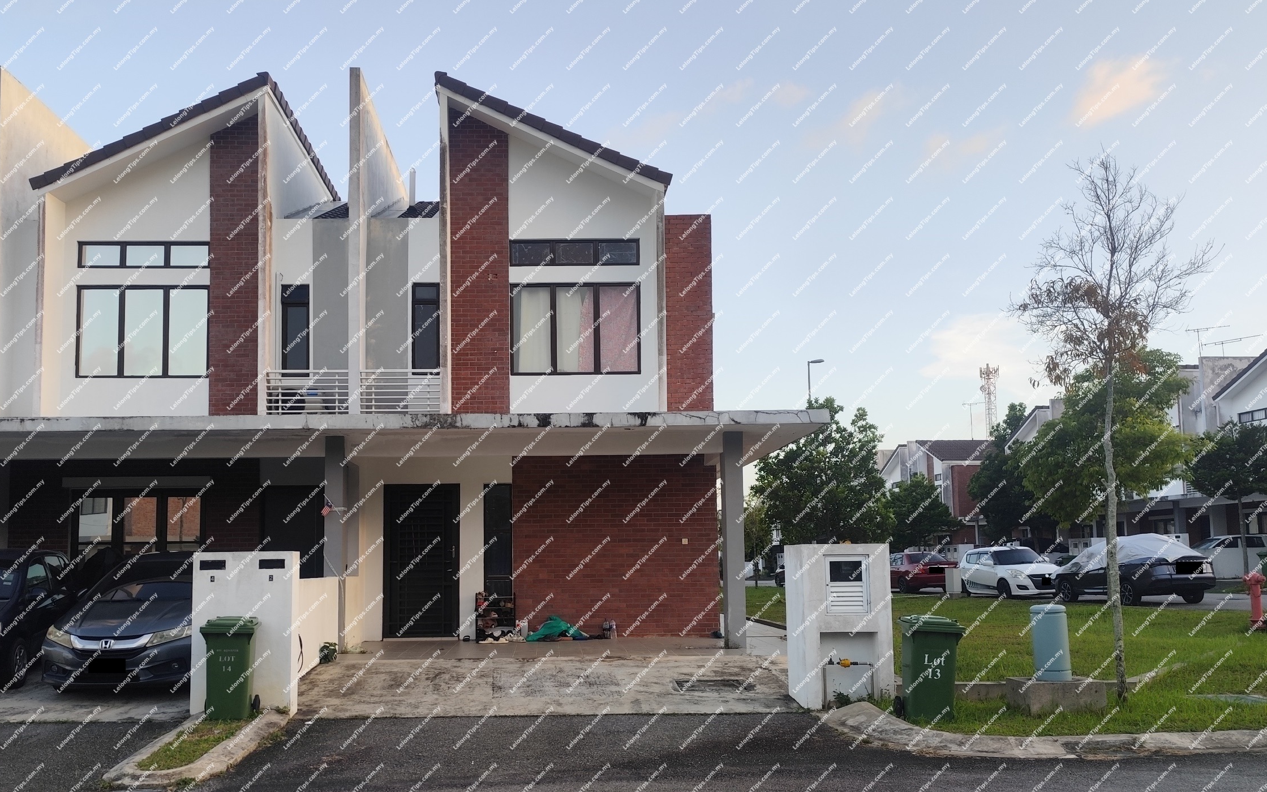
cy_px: 394
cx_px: 643
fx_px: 863
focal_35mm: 25
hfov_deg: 72.5
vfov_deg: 49.3
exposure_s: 1/100
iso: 64
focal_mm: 6.14
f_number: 1.65
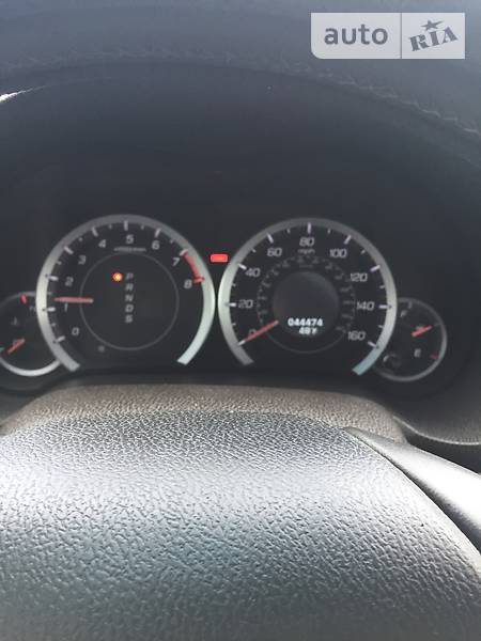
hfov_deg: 48.2
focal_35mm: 29
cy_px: 320
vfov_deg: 61.7
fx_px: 537
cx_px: 240
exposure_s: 1/33
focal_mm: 4.2
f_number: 2.2
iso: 50
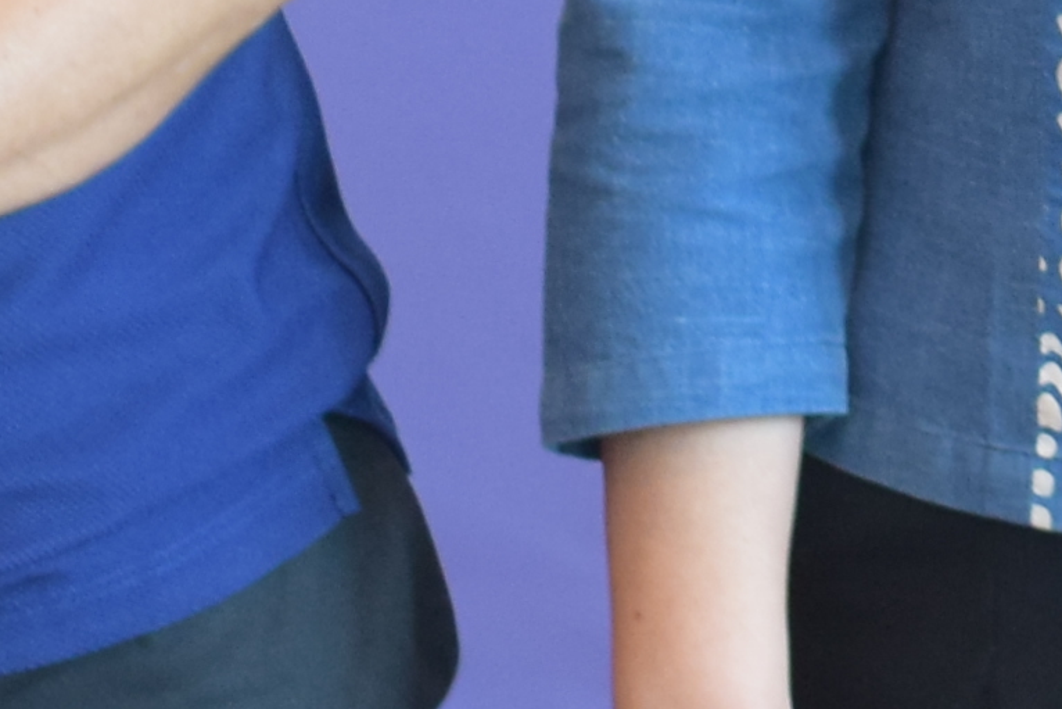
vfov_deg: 3.1
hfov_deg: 4.5
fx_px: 12982
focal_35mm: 440
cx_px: 2823
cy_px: -851
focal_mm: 50
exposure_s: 1/125
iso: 800
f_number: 2.8
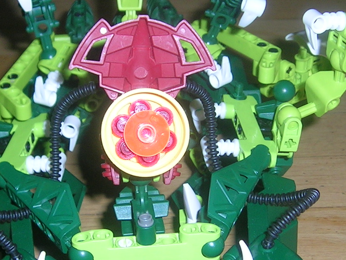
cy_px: 155
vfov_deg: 18.4
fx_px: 800
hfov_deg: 24.4
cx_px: 138
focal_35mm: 80
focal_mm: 5.4
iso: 50
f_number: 2.8
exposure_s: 1/60.1
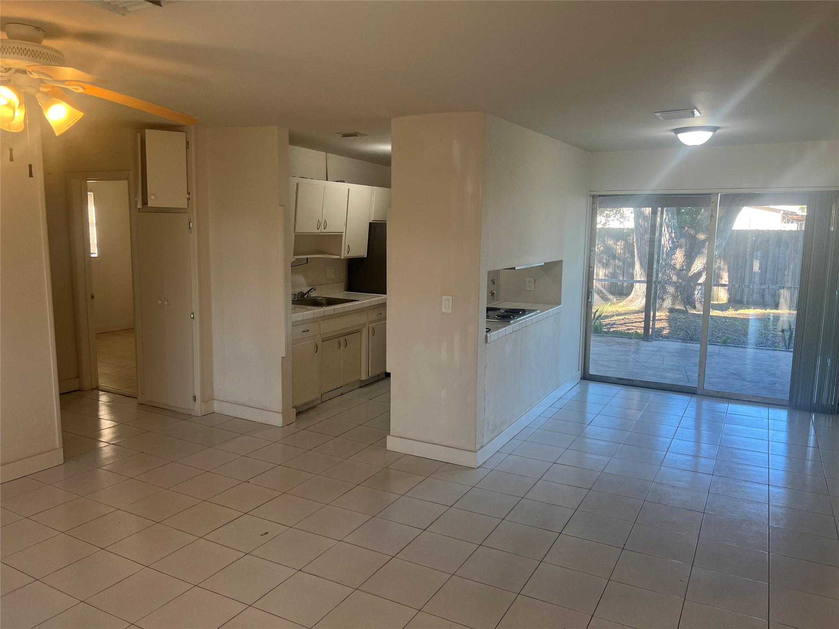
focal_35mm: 26
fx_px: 630
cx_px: 420
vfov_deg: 53.1
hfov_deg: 67.3
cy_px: 314
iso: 80
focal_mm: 5.7
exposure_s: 1/120
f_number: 1.5
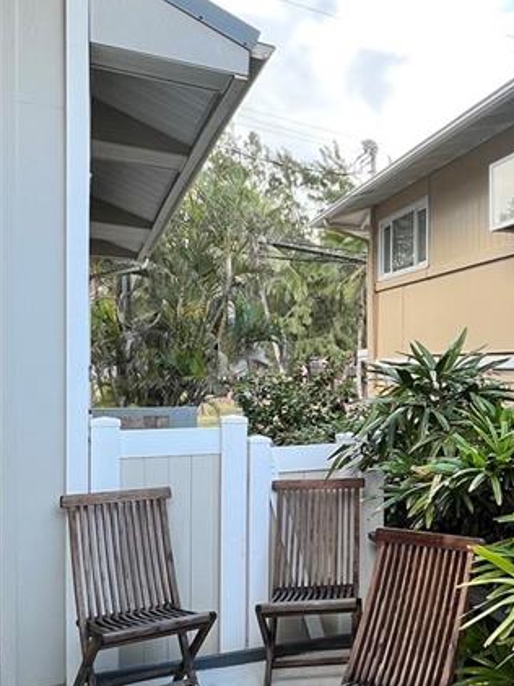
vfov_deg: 50.0
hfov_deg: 34.8
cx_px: 522
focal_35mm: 37
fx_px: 733
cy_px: 390
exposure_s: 1/122
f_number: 1.8
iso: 32
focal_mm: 1.57
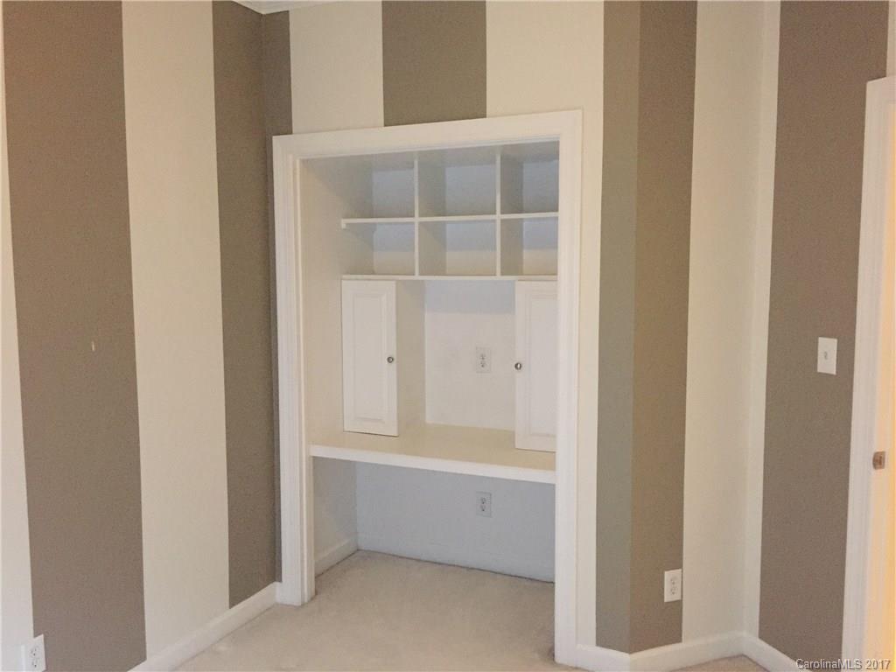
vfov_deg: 48.2
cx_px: 448
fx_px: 751
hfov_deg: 61.7
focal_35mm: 29
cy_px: 336
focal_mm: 4.15
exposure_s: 1/15
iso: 320
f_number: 2.2
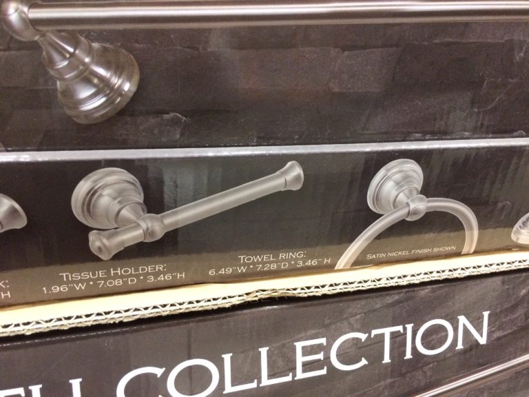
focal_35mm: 29
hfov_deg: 61.7
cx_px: 264
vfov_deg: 48.2
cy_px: 198
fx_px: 443
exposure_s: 1/30
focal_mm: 4.15
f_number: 2.2
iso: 250
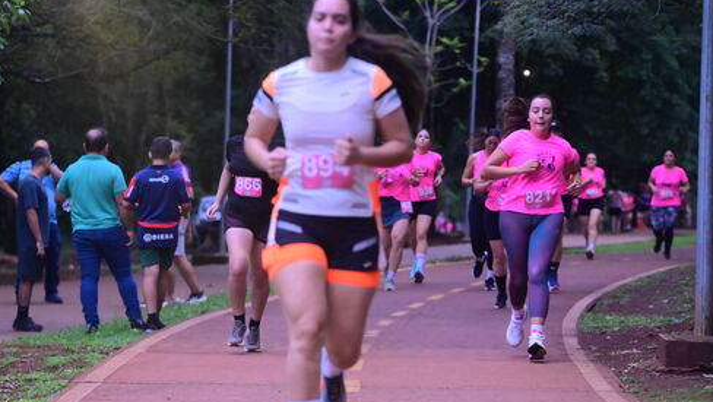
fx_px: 3650
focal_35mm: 193
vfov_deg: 6.3
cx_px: 286
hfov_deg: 11.2
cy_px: 259
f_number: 5
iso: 8000
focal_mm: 150
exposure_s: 1/250
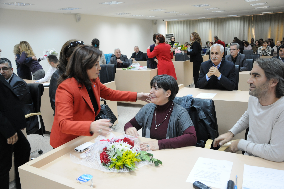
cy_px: 94
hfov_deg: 59.6
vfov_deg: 41.6
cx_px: 142
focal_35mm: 32
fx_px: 248
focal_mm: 21
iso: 1000
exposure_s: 1/60
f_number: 4
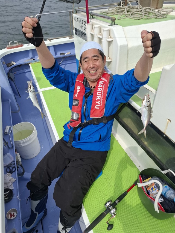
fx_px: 155
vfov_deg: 73.9
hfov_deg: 58.9
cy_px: 116
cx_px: 88
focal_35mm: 23
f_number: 1.8
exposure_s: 1/3175
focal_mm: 5.54
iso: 50
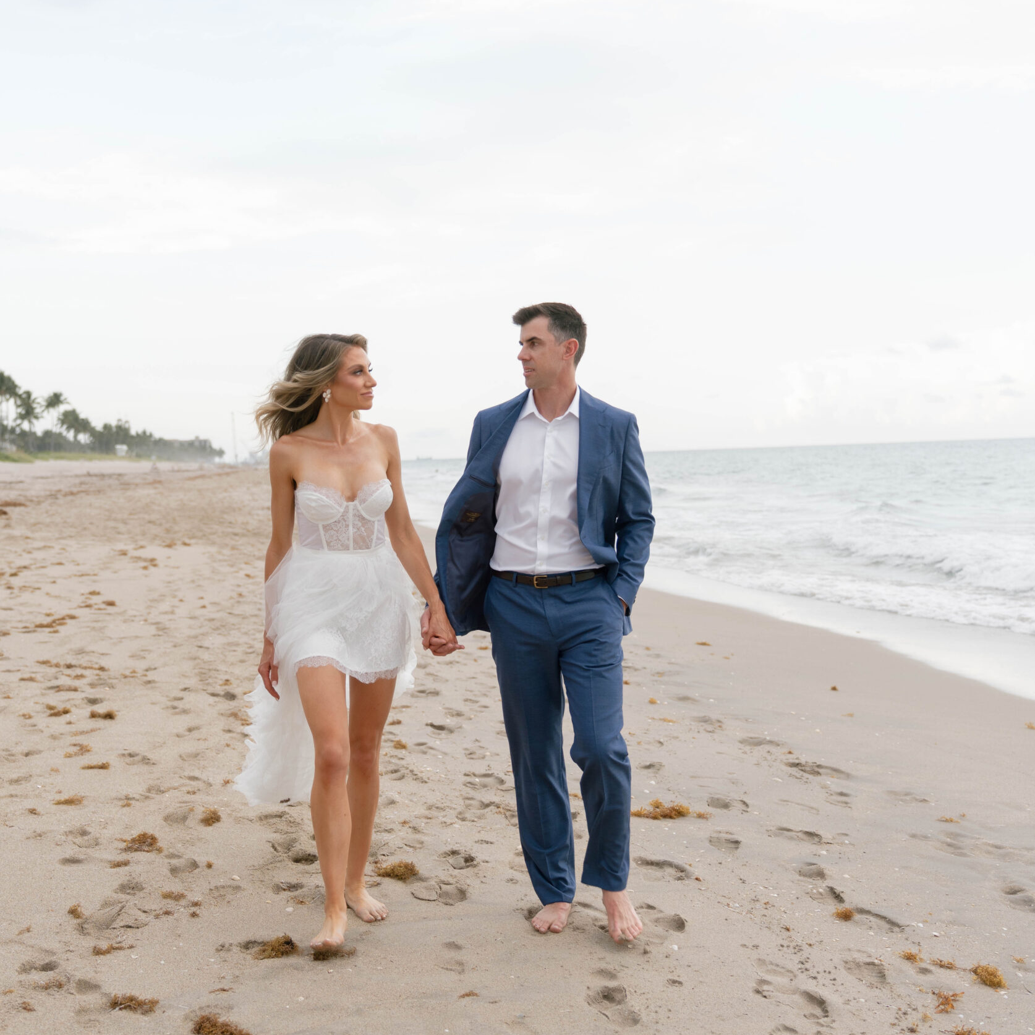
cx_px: 480
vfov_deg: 42.8
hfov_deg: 42.8
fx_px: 1319
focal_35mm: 39
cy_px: 517
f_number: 2.8
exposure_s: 1/400
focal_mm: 30
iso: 320
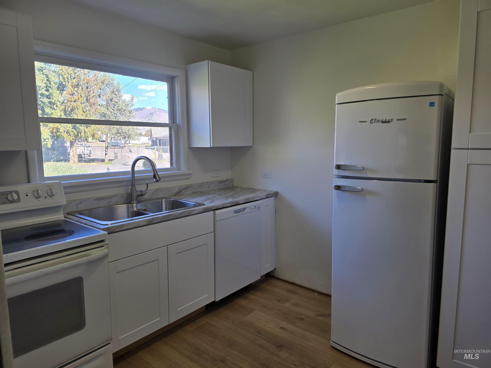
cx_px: 246
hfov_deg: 73.9
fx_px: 326
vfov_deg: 58.9
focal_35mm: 23
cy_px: 184
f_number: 1.7
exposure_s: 1/120
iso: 32
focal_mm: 6.3
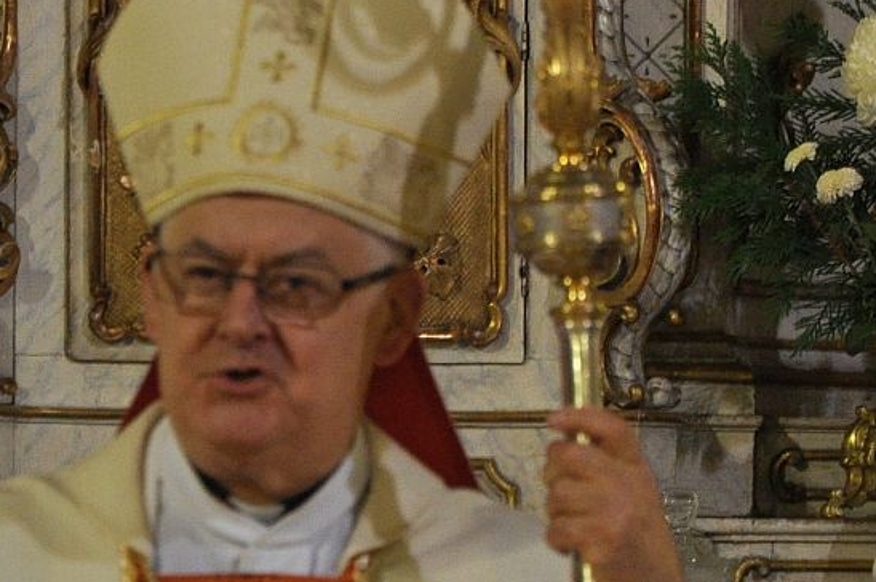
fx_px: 12581
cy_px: 283
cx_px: 221
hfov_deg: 4.0
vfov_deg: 2.6
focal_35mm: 518
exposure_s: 1/30
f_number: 5.6
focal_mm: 105
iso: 900
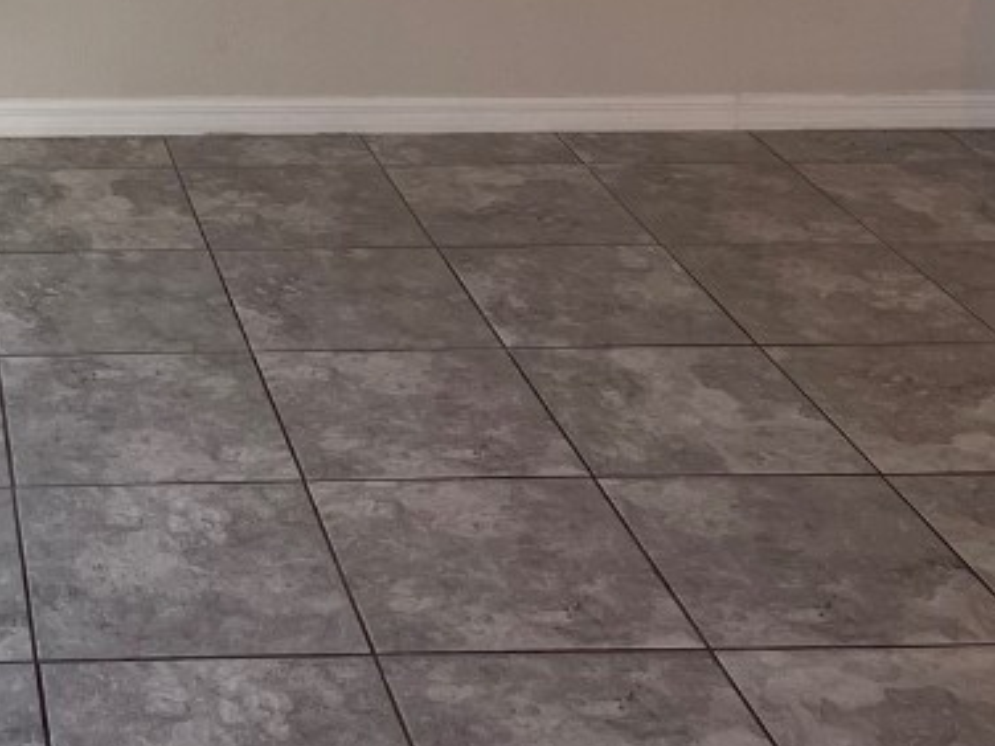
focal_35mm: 68
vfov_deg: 20.2
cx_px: -56
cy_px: -167
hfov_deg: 26.6
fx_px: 1955
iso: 64
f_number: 1.6
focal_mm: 5.1
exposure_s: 1/120
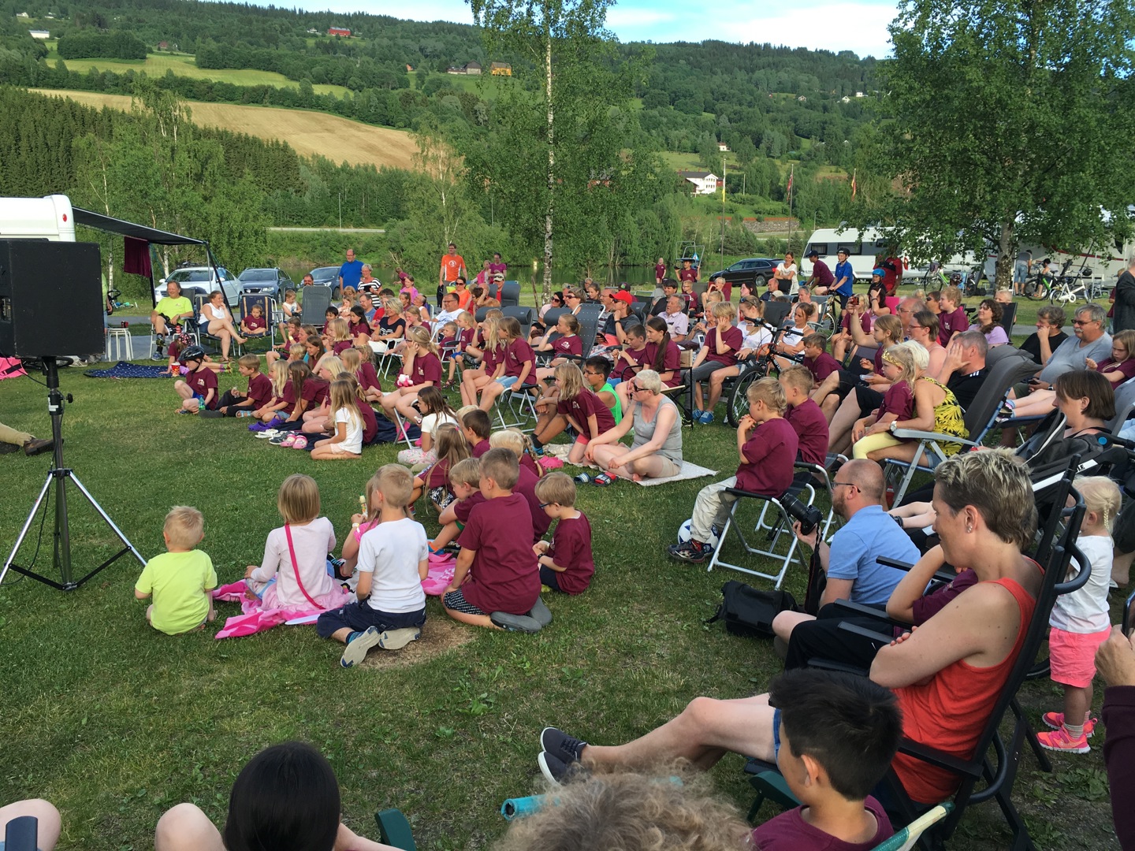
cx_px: 568
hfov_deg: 61.7
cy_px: 426
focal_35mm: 29
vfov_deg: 48.2
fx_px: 951
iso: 25
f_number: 2.2
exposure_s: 1/288
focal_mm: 4.15
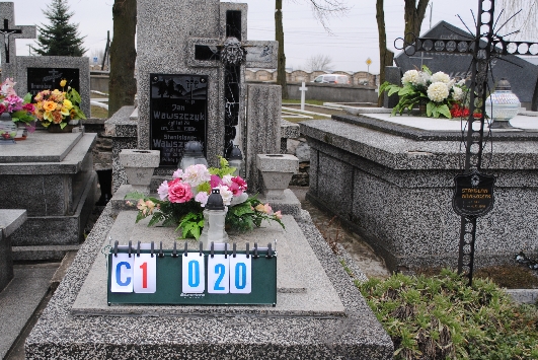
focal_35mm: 47
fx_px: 703
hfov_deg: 41.9
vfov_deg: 28.7
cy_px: 209
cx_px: 263
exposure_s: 1/100
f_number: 5
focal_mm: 26
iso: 200
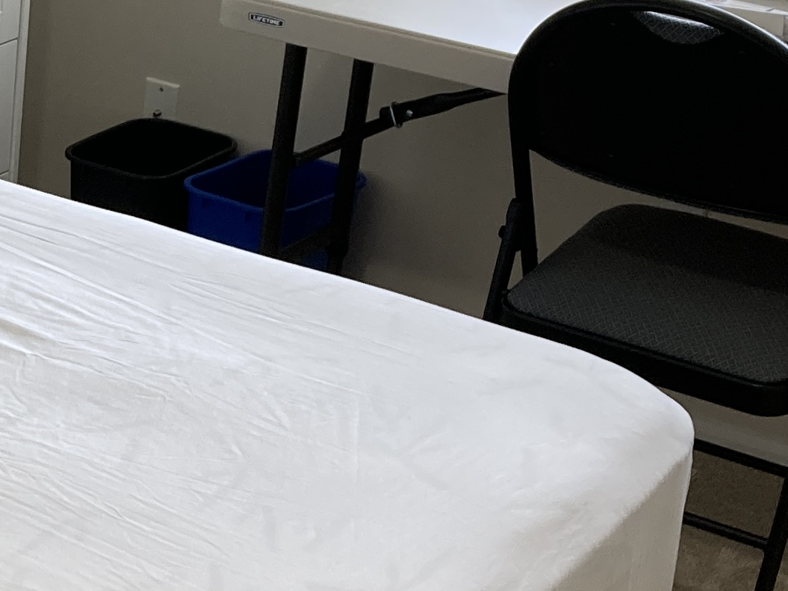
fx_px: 2435
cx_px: -69
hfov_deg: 17.8
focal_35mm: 107
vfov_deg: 13.8
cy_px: 306
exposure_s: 1/60
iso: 50
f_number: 1.8
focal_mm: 3.99
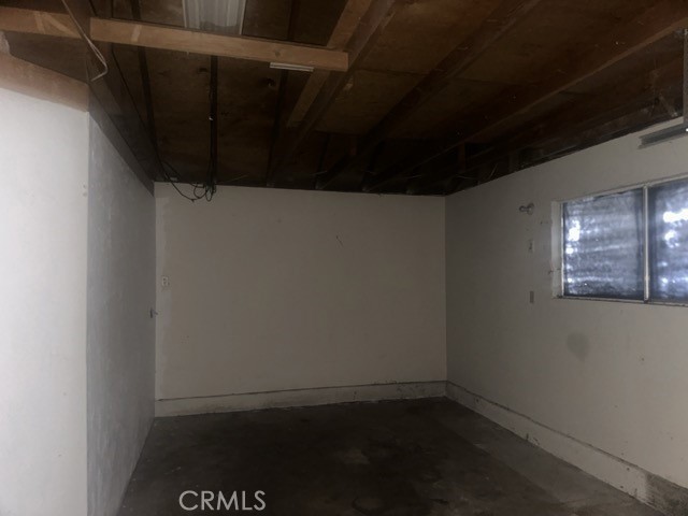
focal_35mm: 24
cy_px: 258
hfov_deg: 71.6
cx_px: 344
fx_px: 477
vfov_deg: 56.8
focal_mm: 6.86
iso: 320
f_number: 1.78
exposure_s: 1/4
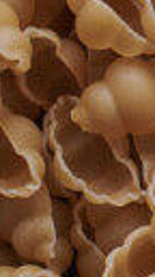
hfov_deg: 3.4
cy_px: -32
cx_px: 820
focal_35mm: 326
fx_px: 2396
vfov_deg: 6.6
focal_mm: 50
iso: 160
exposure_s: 1/100
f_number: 8
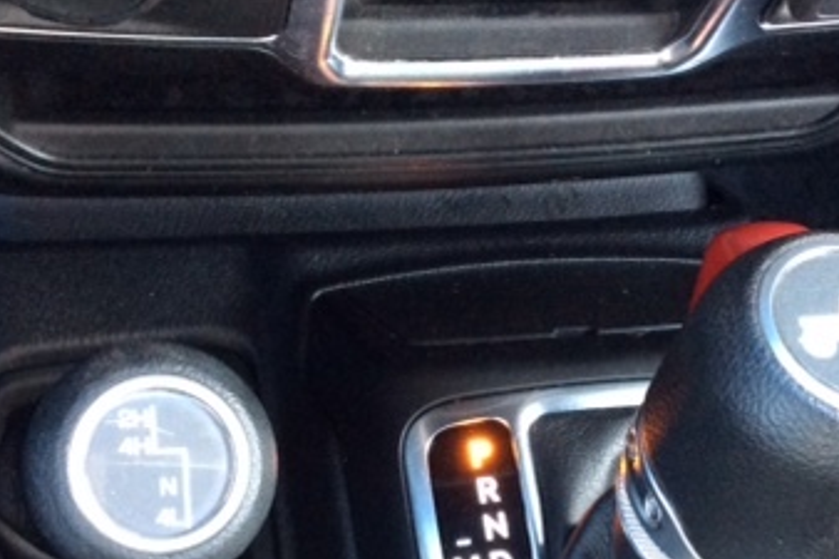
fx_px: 1467
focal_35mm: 63
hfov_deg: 31.9
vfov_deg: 21.3
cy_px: 450
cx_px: 427
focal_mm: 3.3
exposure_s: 1/24
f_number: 2.4
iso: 200
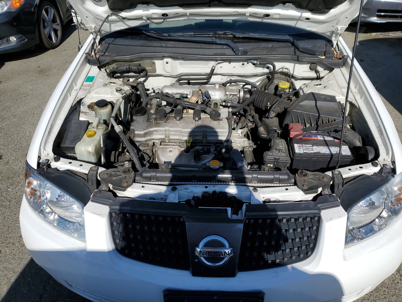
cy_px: 151
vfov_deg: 53.1
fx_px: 302
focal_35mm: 26
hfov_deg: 67.3
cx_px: 201
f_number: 1.5
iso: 50
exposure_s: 1/5000
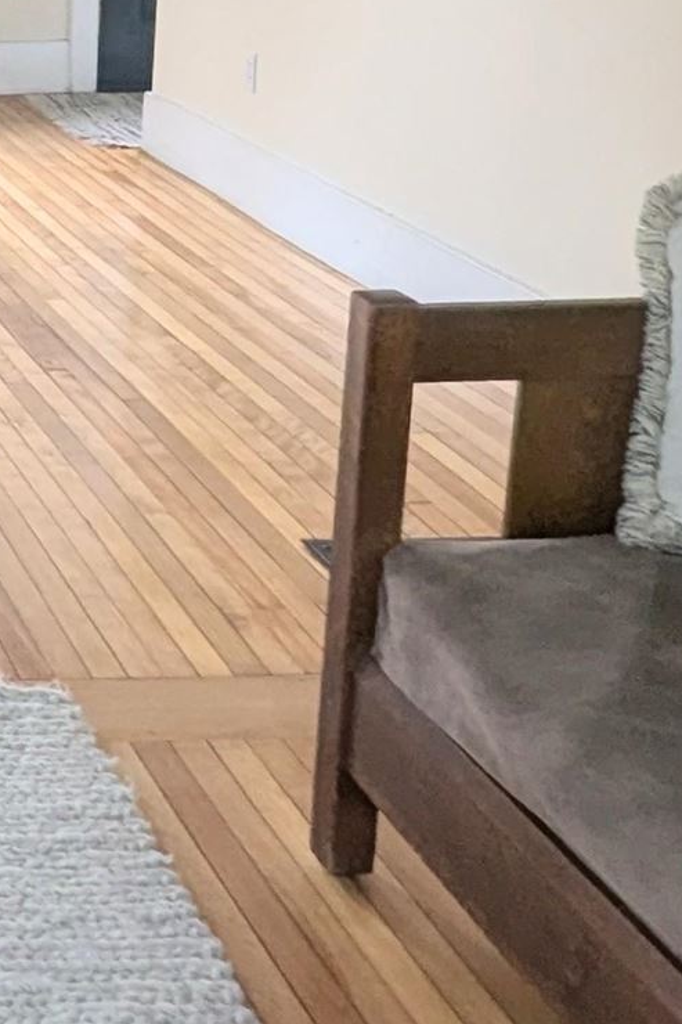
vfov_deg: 33.9
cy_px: 118
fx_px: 1592
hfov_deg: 19.3
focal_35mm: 56
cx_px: -488
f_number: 2.2
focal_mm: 1.95
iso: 43
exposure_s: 1/49
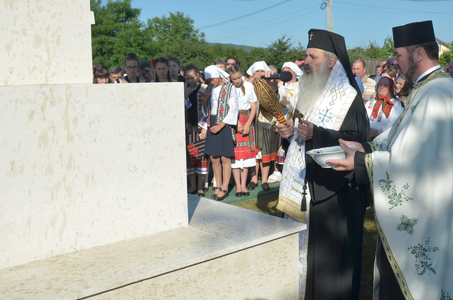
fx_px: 477
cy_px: 113
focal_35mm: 38
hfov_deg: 50.5
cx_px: 270
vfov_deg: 34.7
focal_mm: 18
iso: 250
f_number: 5.6
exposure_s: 1/1000
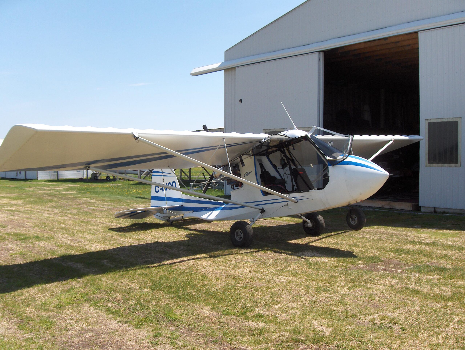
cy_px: 175
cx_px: 232
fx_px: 525
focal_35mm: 39
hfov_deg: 47.8
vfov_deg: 36.9
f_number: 4.8
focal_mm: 8
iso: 50
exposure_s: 1/662
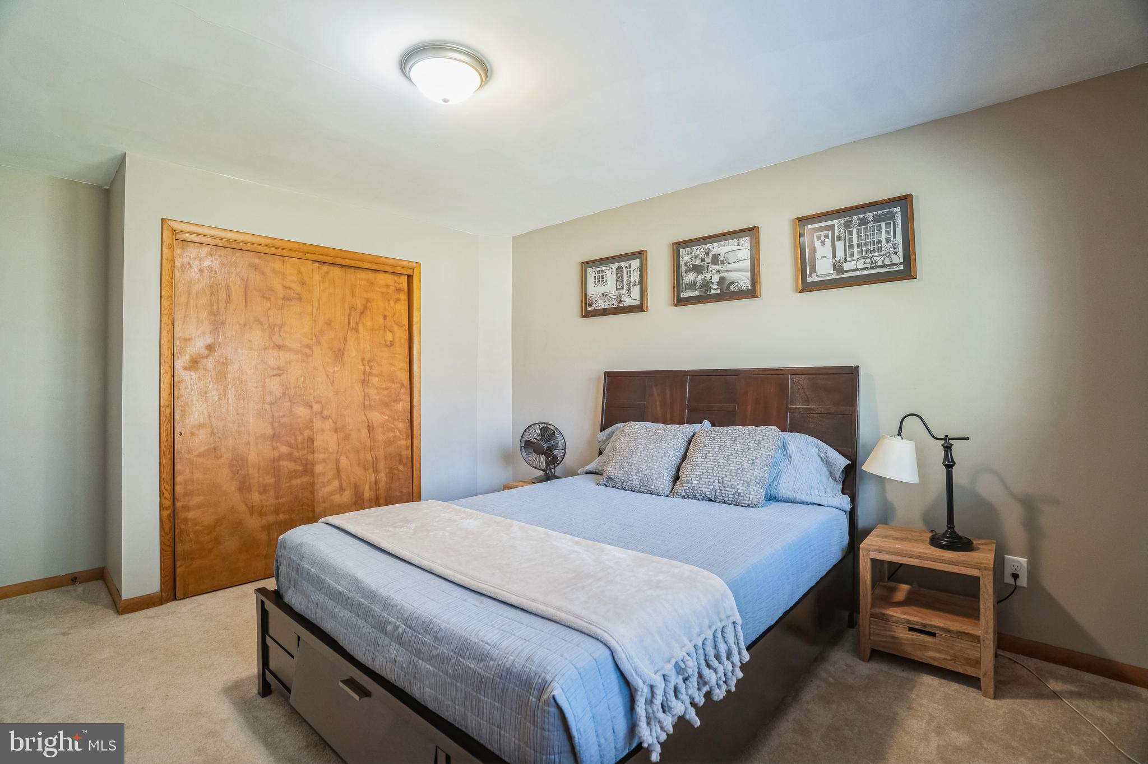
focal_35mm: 16
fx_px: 510
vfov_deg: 73.7
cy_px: 382
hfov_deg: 96.8
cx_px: 574
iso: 1000
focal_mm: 16
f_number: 5
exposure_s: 1/13
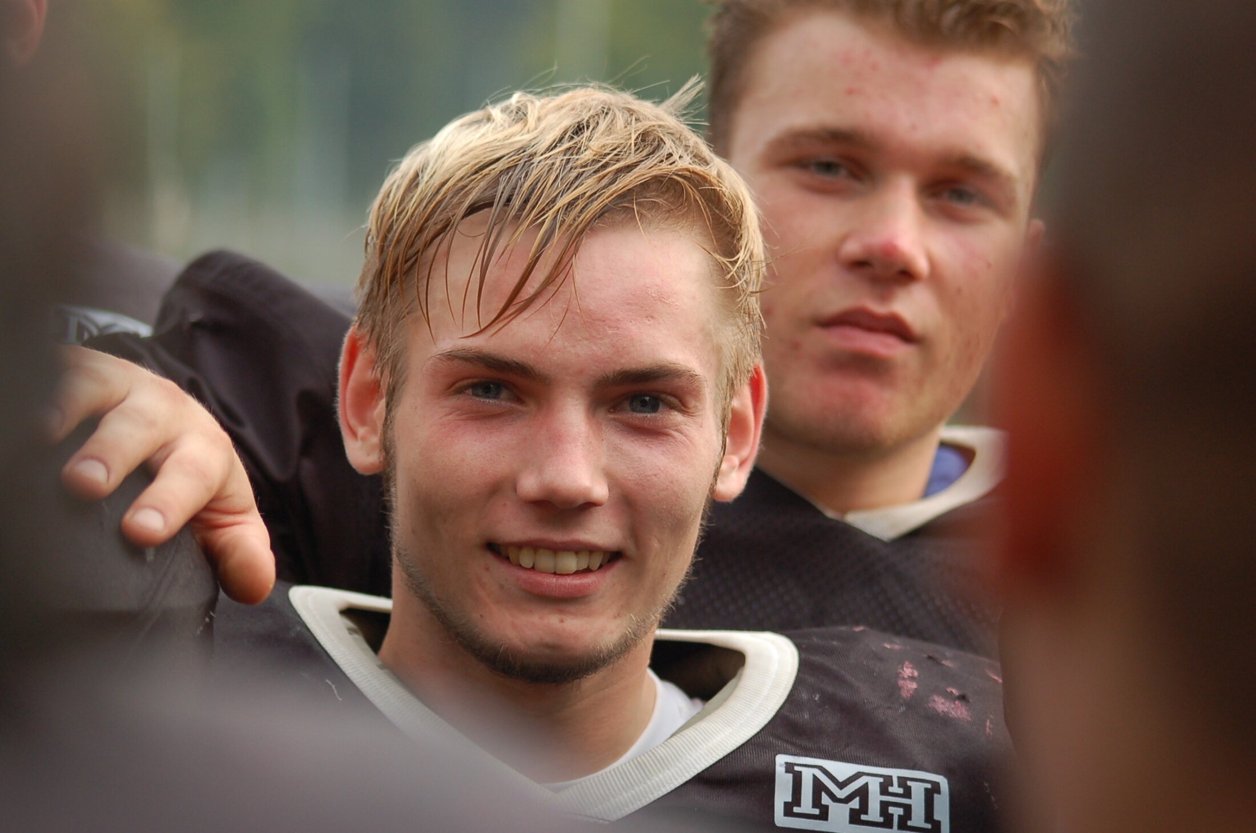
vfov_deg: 10.6
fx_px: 4492
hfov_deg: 15.9
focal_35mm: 129
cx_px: 628
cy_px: 416
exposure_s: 1/500
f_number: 4
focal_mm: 86
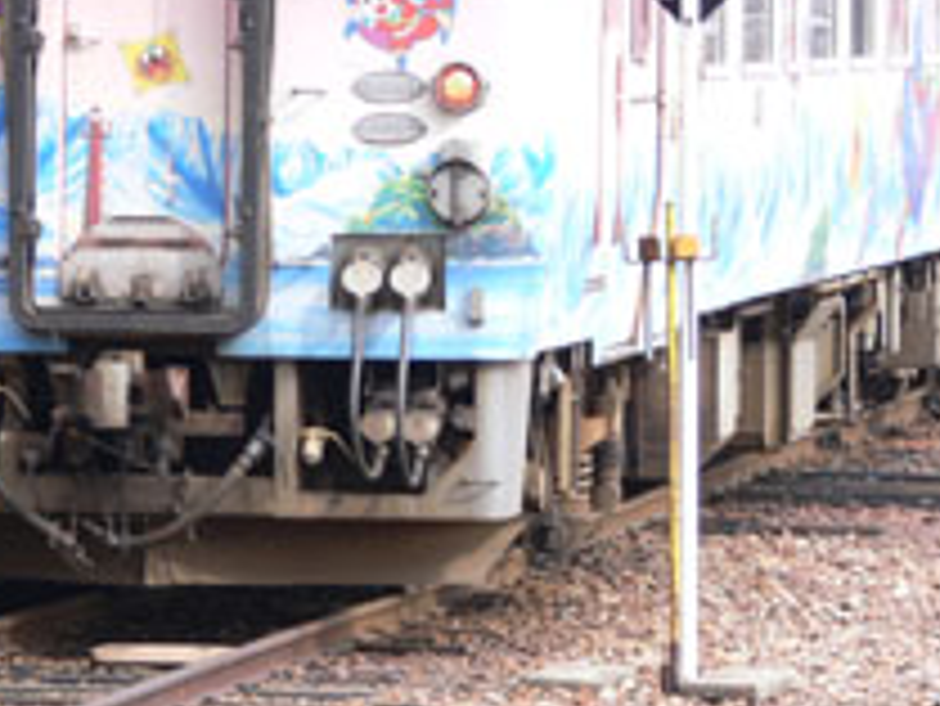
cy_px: 180
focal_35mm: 308
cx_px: 472
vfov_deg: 4.8
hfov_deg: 6.4
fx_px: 8369
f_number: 4
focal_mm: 34.1
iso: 80
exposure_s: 1/100
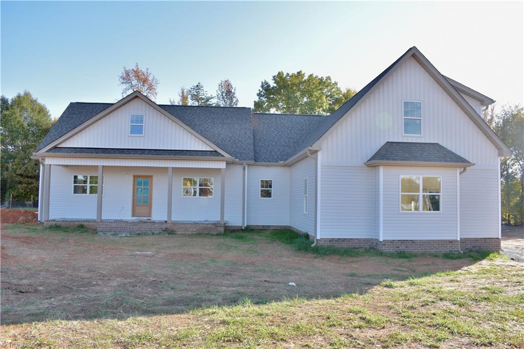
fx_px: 393
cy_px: 174
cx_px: 262
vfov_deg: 47.9
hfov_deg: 67.4
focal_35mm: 27
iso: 500
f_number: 6.3
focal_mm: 18
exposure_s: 1/400
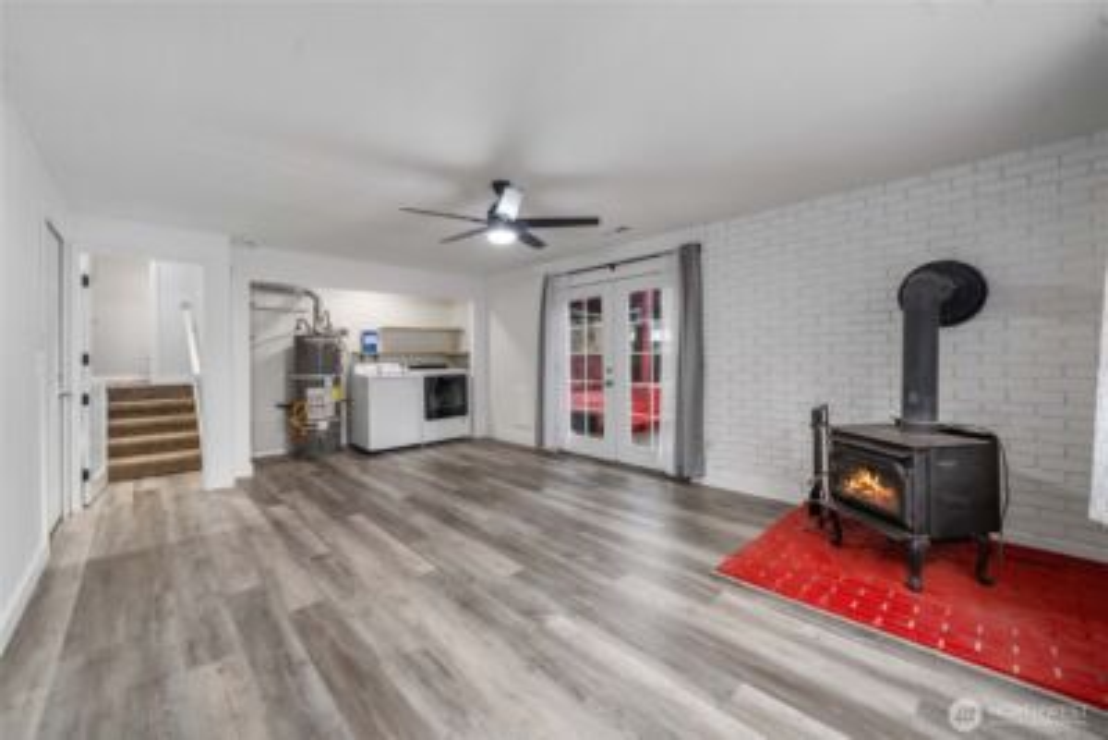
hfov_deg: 108.3
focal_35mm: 13
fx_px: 400
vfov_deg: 85.5
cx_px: 554
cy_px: 370
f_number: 7.1
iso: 1000
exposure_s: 1/2
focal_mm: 13
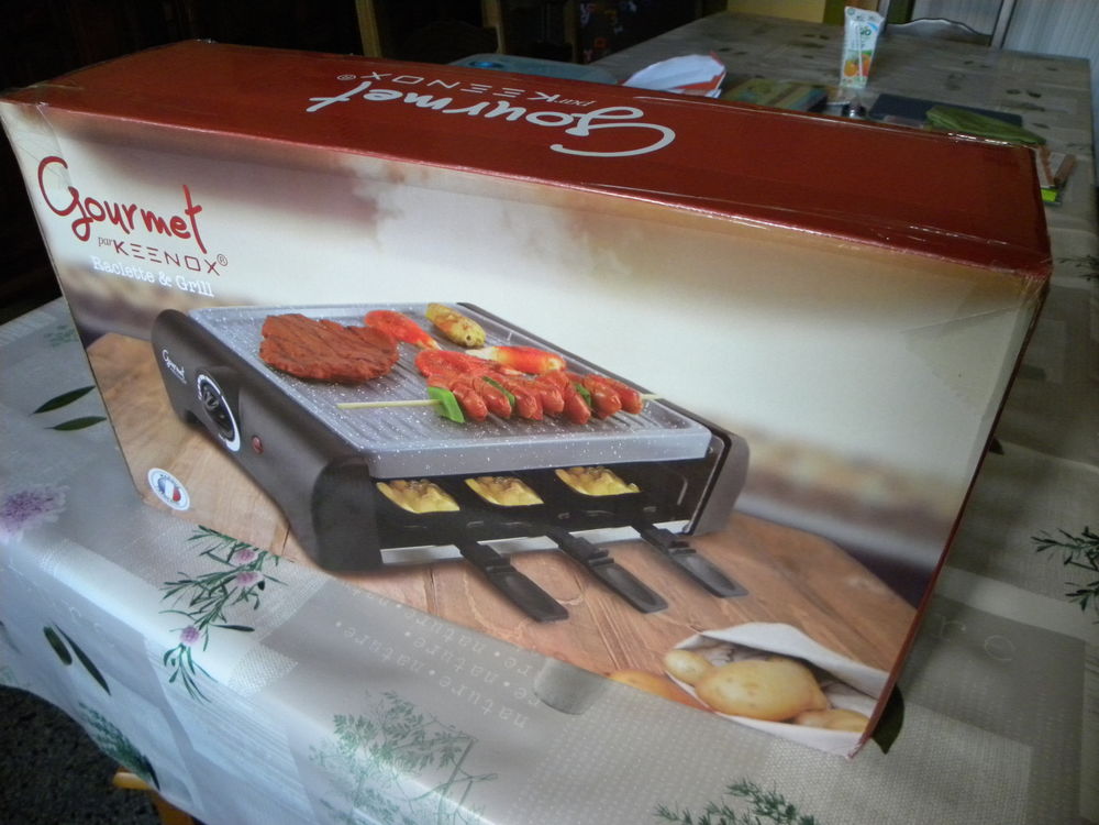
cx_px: 550
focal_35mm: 26
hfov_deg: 67.3
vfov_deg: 53.1
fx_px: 825
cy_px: 412
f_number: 2.8
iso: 400
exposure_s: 1/47
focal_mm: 4.6
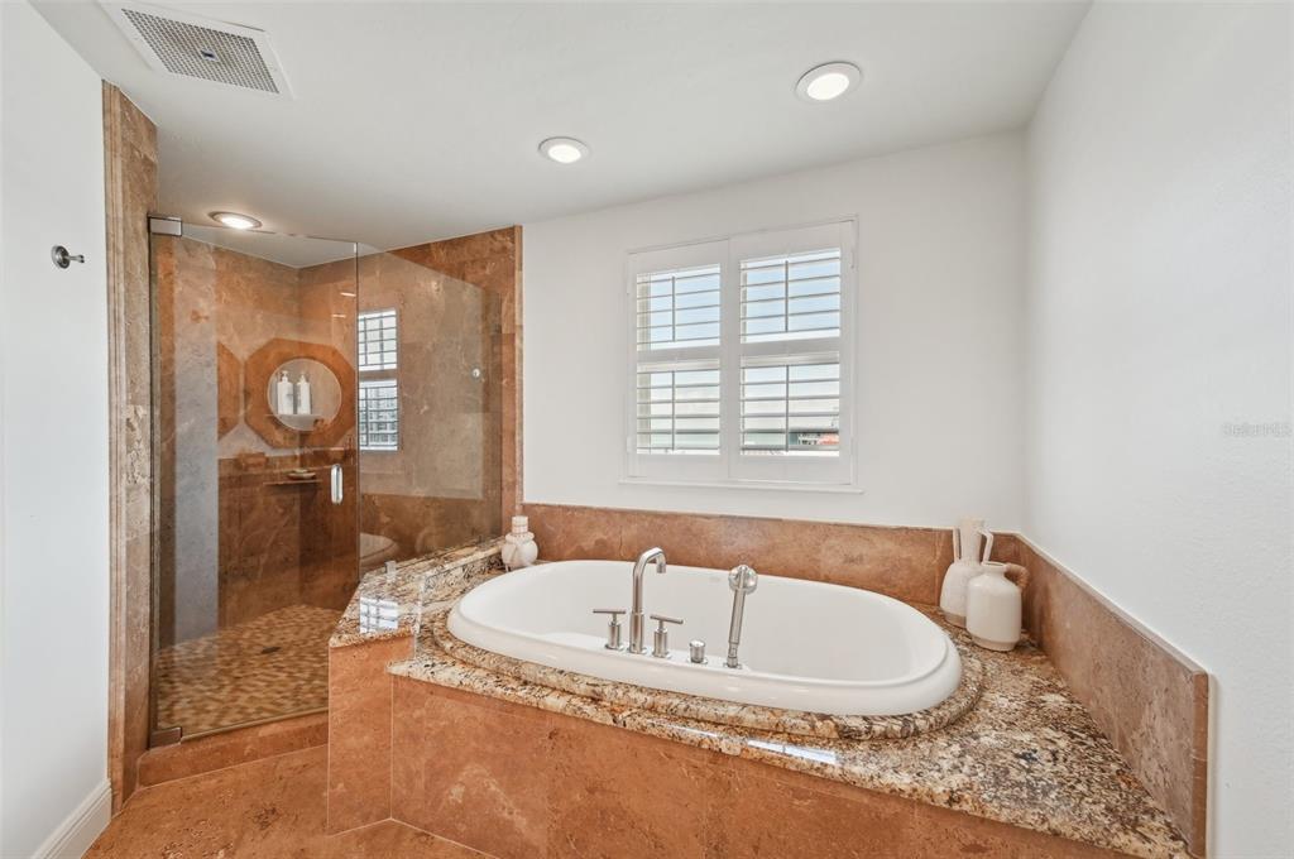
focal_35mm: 14
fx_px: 503
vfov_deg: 81.1
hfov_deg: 104.3
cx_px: 647
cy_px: 430
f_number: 8
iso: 400
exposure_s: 1/80
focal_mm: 14
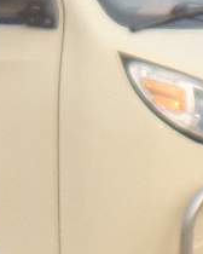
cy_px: 294
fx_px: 6436
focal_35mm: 857
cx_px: -347
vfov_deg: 2.3
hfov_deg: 1.8
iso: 80
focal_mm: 16.5
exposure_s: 1/125
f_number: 3.9
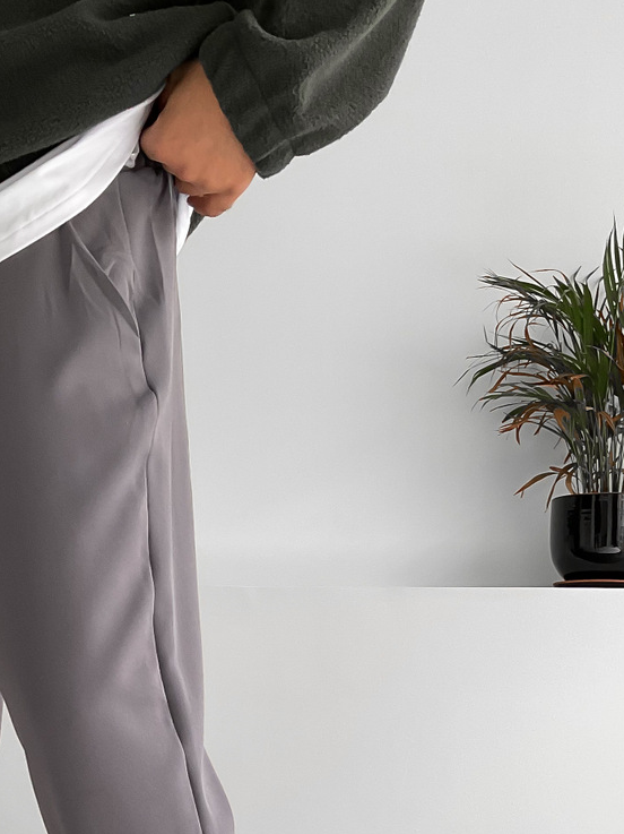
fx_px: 1516
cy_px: 757
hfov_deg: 22.5
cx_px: 23
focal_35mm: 63
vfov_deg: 29.4
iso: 50
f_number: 1.8
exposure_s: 1/120
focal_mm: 3
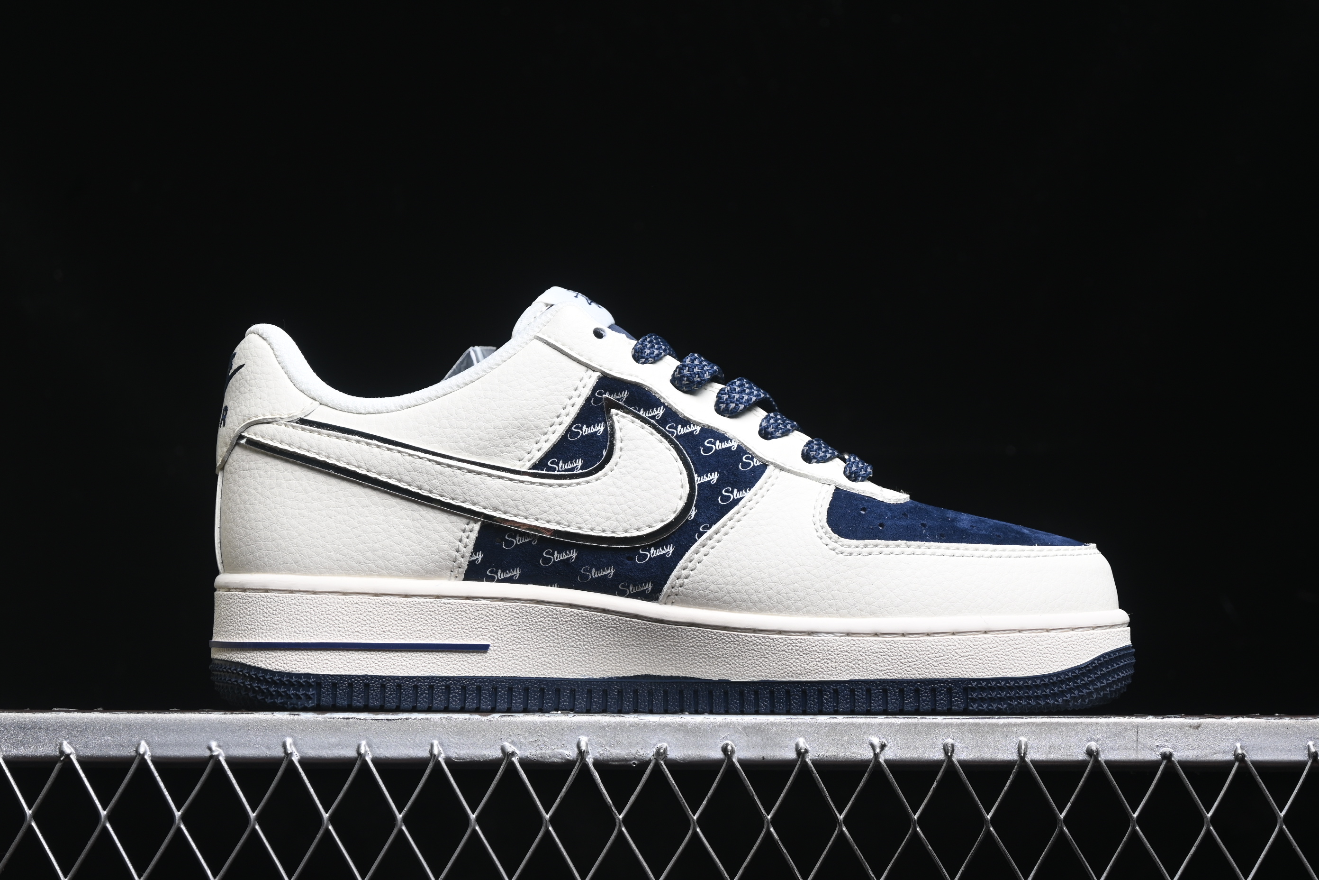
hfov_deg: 27.0
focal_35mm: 75
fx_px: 2748
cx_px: 660
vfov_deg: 18.2
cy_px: 440
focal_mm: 50
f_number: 6.3
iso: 160
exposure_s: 1/60
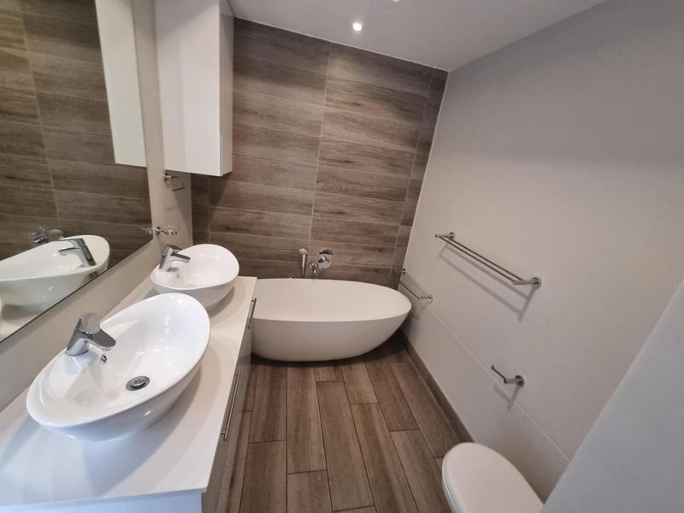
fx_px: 257
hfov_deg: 106.2
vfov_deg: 89.9
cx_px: 342
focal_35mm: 13
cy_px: 256
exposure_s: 1/50
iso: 250
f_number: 2.2
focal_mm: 2.2
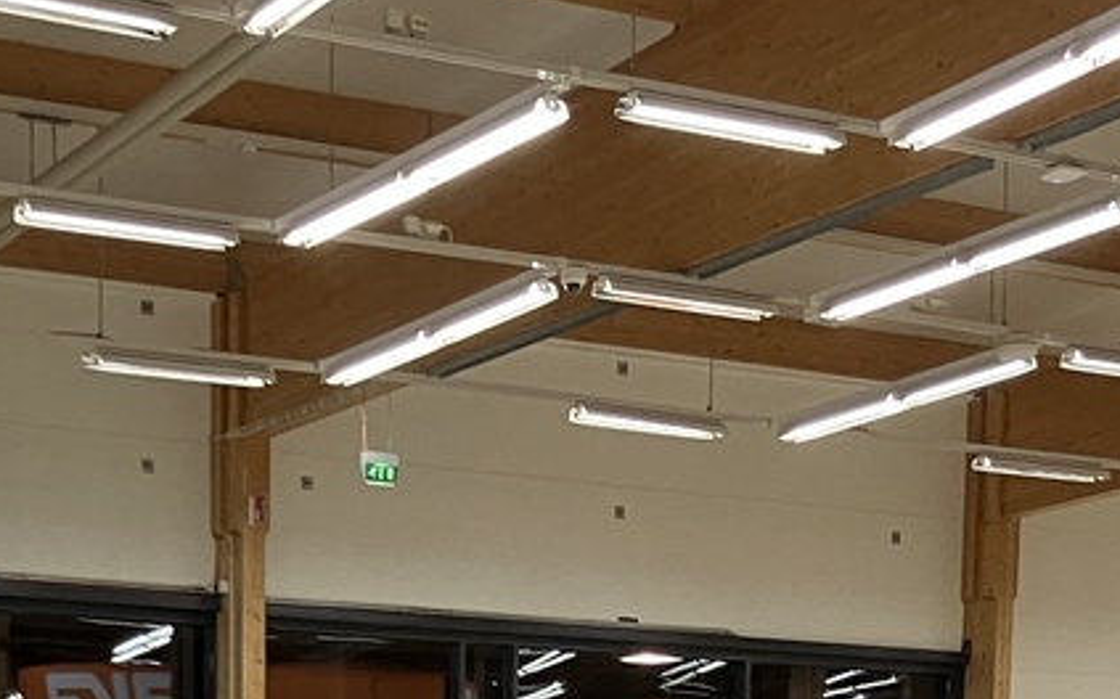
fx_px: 3082
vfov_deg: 11.6
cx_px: 453
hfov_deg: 20.6
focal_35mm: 101
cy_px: 1417
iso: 80
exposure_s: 1/50
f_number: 1.8
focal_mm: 3.99
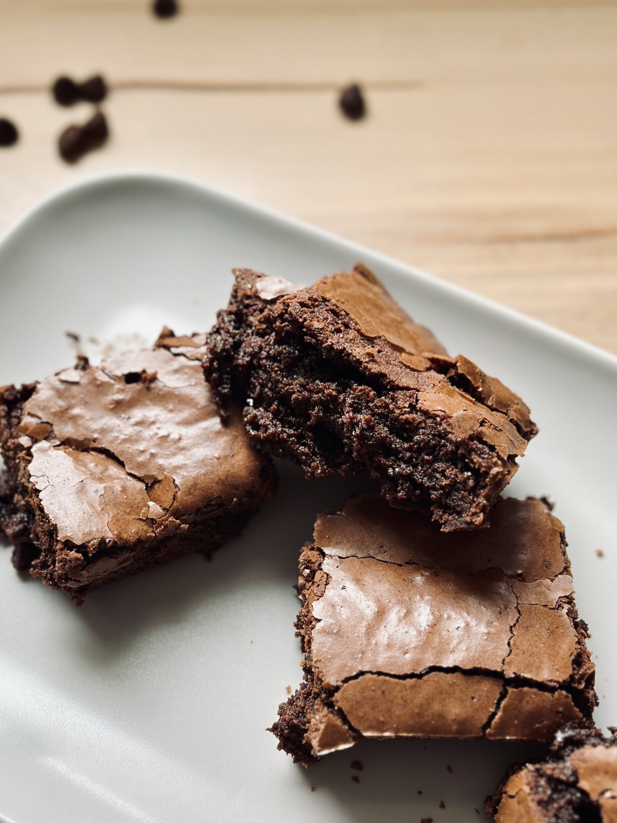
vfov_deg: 33.2
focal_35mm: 58
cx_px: 247
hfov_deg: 25.2
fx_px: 1379
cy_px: 407
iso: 100
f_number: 1.78
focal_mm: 6.86
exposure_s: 1/121
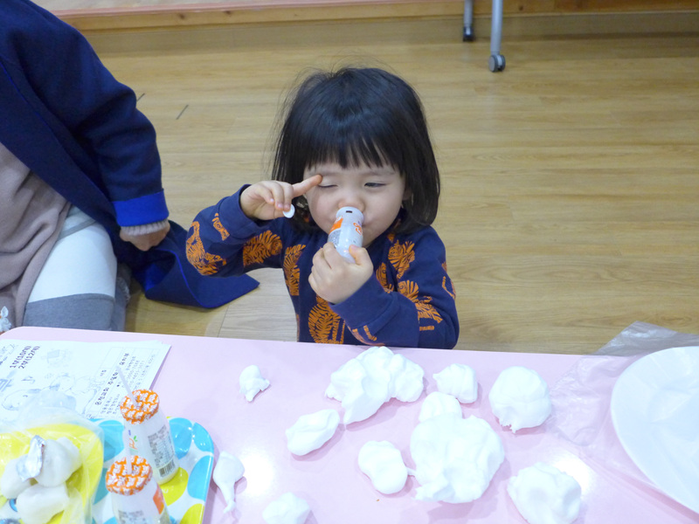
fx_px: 646
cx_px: 350
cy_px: 262
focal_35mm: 32
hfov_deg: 56.8
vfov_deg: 44.2
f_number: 1.6
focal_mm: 6.3
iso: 800
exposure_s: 1/500
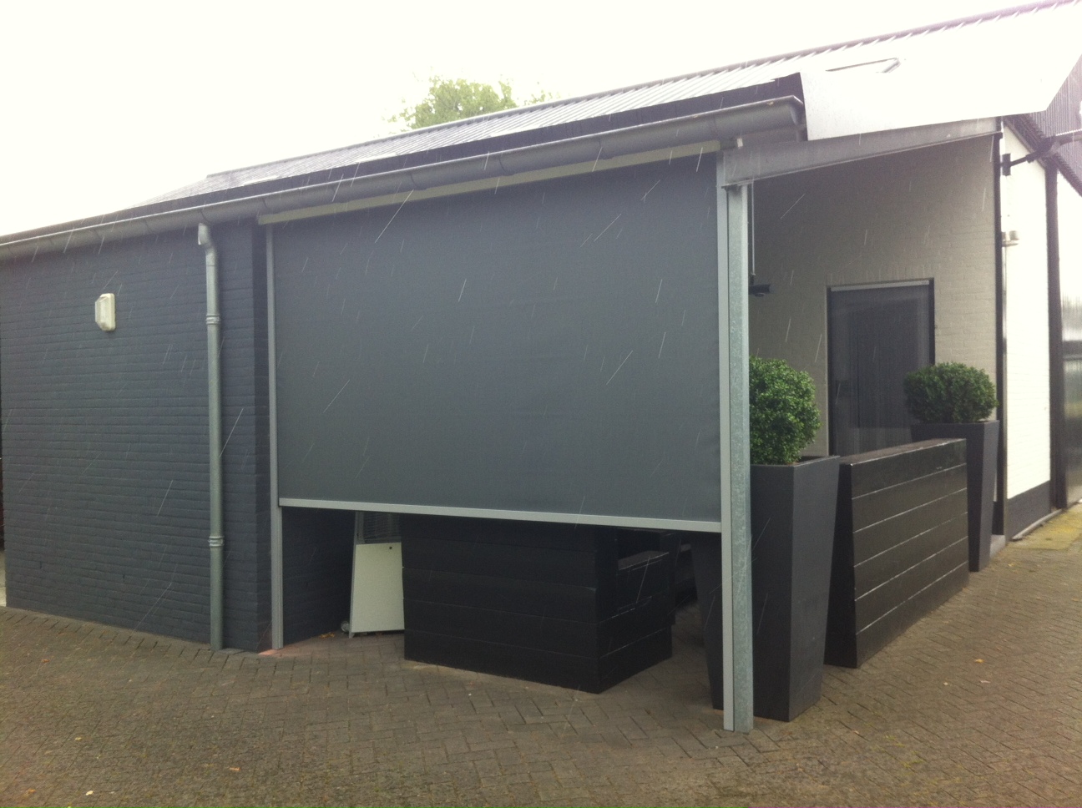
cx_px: 541
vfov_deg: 40.6
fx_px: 1092
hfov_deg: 52.7
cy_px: 404
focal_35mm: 35
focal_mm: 3.85
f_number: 2.8
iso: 80
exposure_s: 1/160
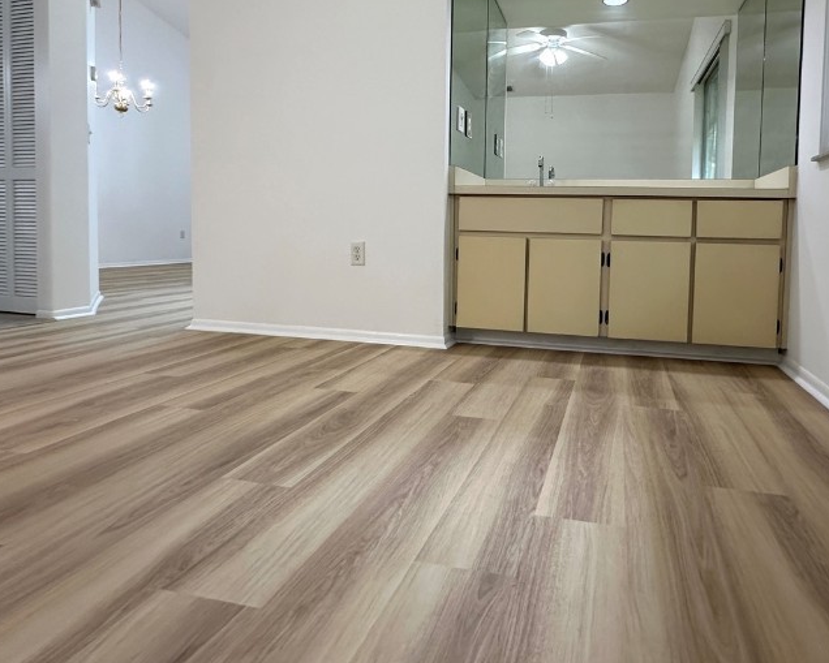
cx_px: 503
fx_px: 540
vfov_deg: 62.4
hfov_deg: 74.1
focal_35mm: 22
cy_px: 257
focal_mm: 2.22
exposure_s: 1/63
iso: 160
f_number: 2.2
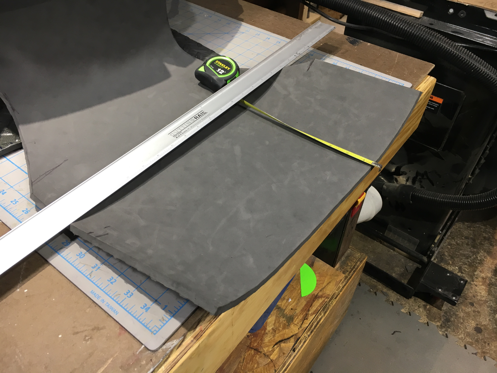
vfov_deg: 48.2
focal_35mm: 29
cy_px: 186
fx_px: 416
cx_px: 248
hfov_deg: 61.7
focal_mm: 4.15
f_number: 2.2
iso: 50
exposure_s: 1/30
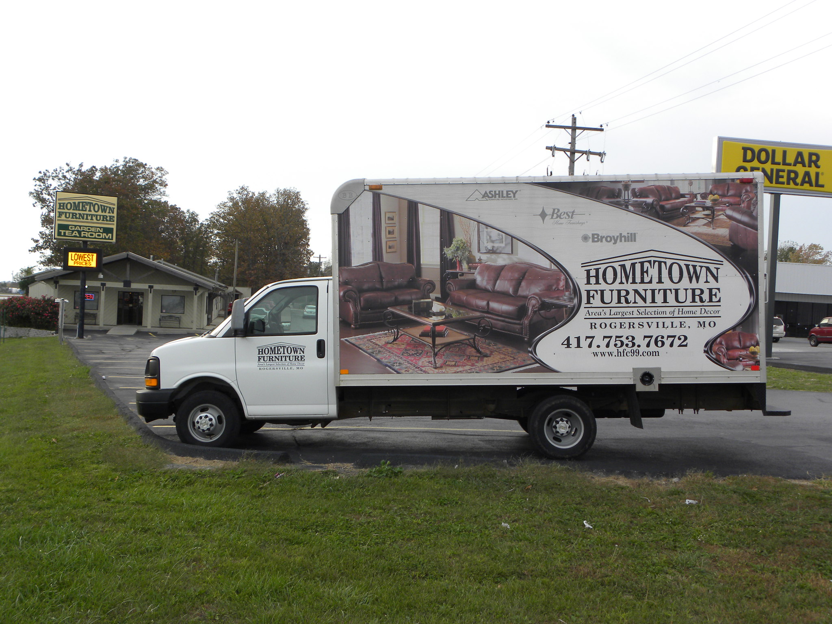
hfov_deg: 50.1
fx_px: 889
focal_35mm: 37
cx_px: 416
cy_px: 312
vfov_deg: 38.7
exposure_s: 1/146
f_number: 4
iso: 64
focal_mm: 6.6
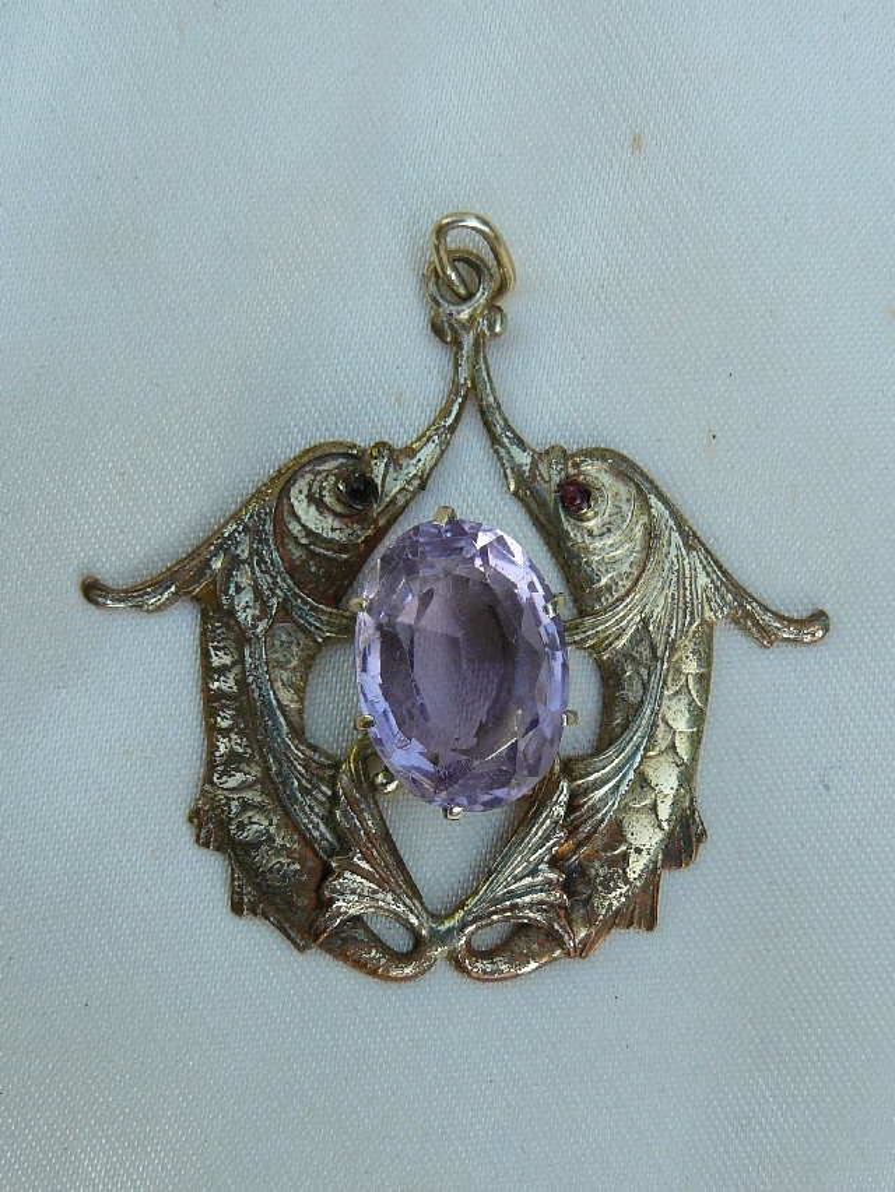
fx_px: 2447
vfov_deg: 27.4
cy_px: 596
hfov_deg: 20.7
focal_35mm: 71
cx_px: 448
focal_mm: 7.9
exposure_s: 1/100
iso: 100
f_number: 4
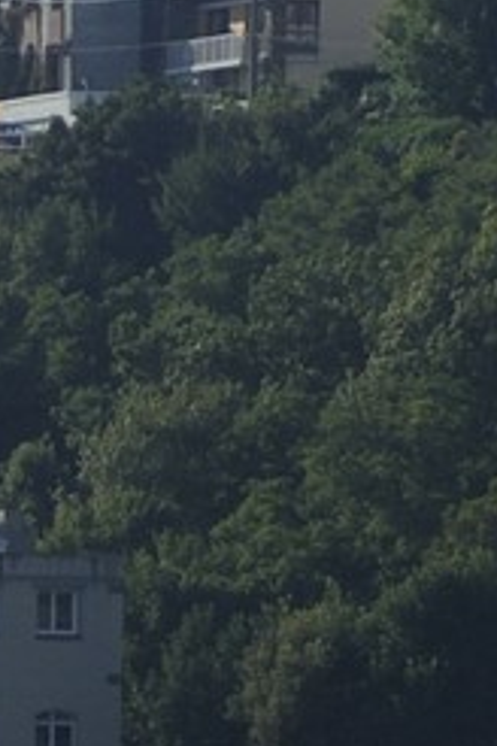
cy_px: 2123
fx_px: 26919
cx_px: -1083
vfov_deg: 1.6
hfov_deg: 1.1
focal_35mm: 1300
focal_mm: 200
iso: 200
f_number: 7.1
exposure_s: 1/640
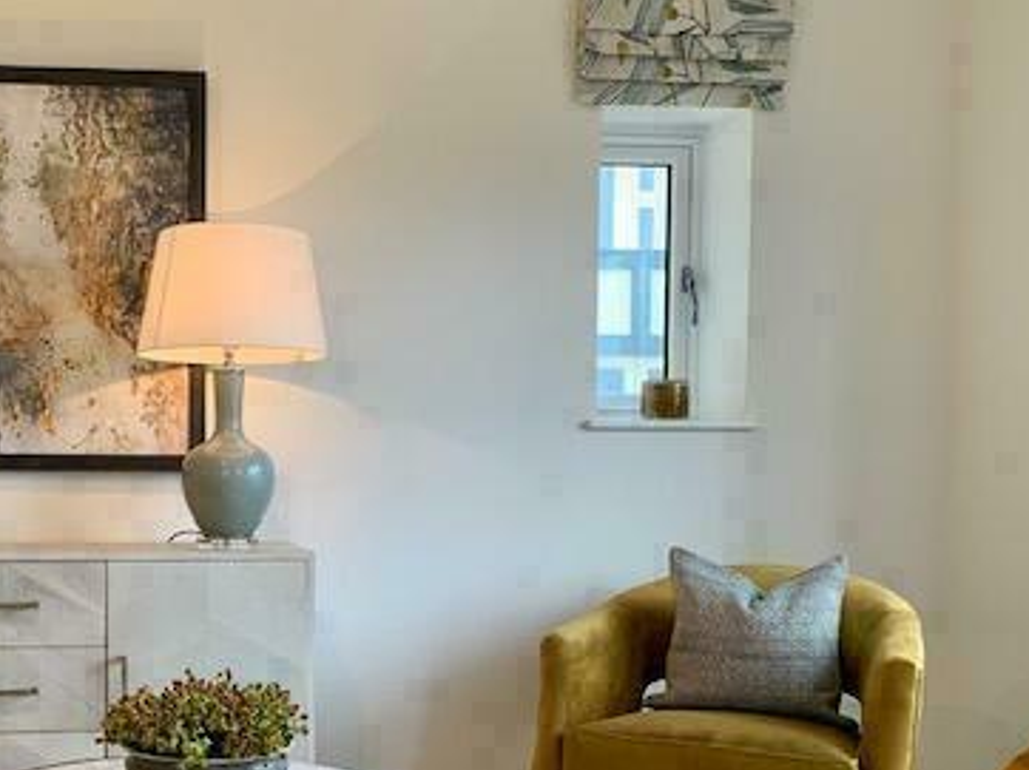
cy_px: 520
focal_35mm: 46
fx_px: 1366
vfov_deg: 31.2
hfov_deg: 39.6
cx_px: 199
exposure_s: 1/50
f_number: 1.8
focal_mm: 4.25
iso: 100
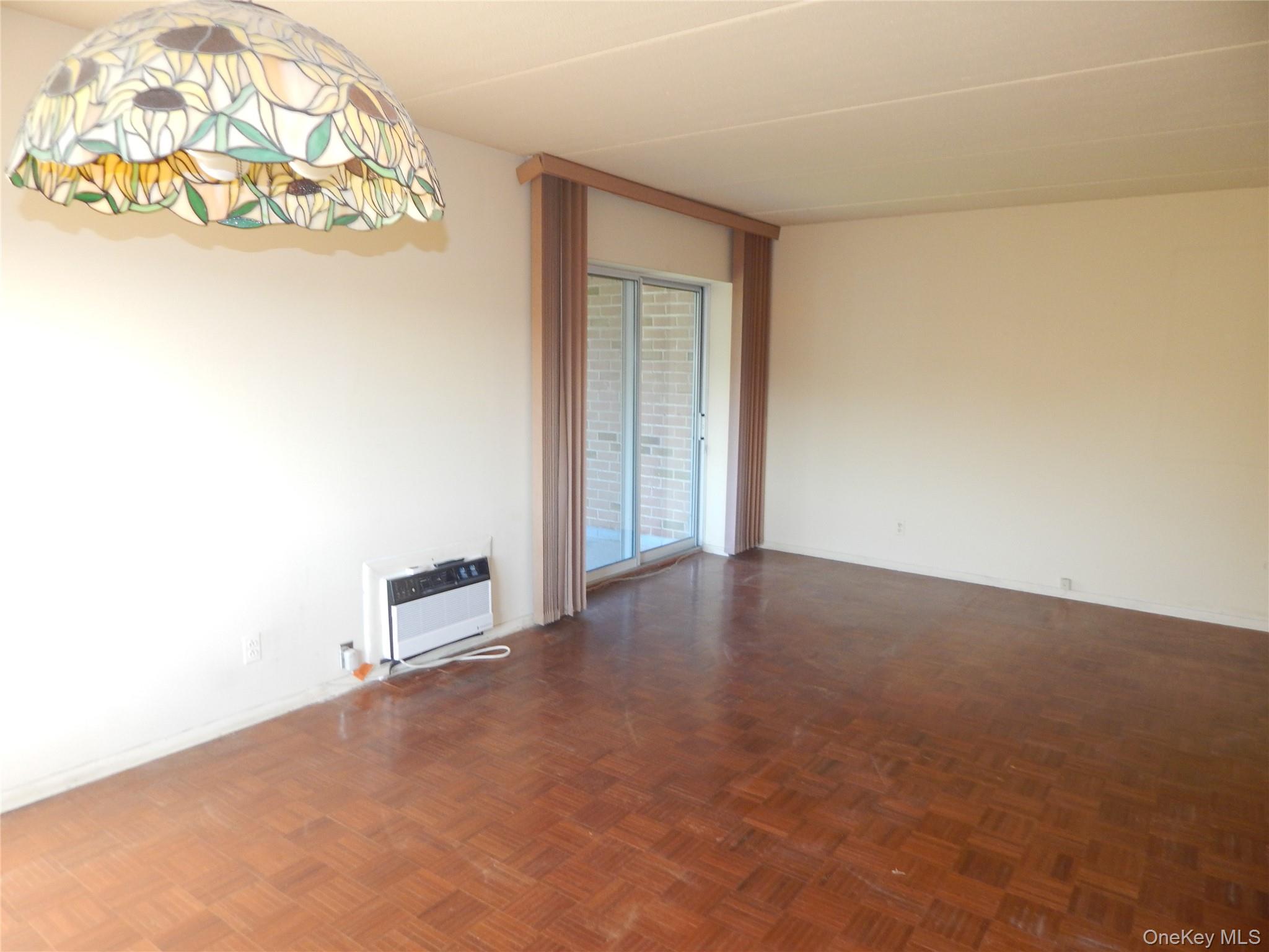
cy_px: 476
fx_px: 807
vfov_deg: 61.1
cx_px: 634
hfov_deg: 76.4
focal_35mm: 22
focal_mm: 4
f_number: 3
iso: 200
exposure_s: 1/30
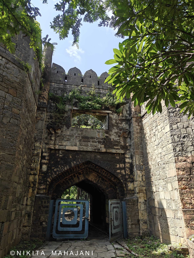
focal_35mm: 24
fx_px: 179
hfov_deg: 56.8
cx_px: 97
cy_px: 129
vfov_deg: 71.6
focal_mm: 5.59
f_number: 1.8
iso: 64
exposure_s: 1/1577
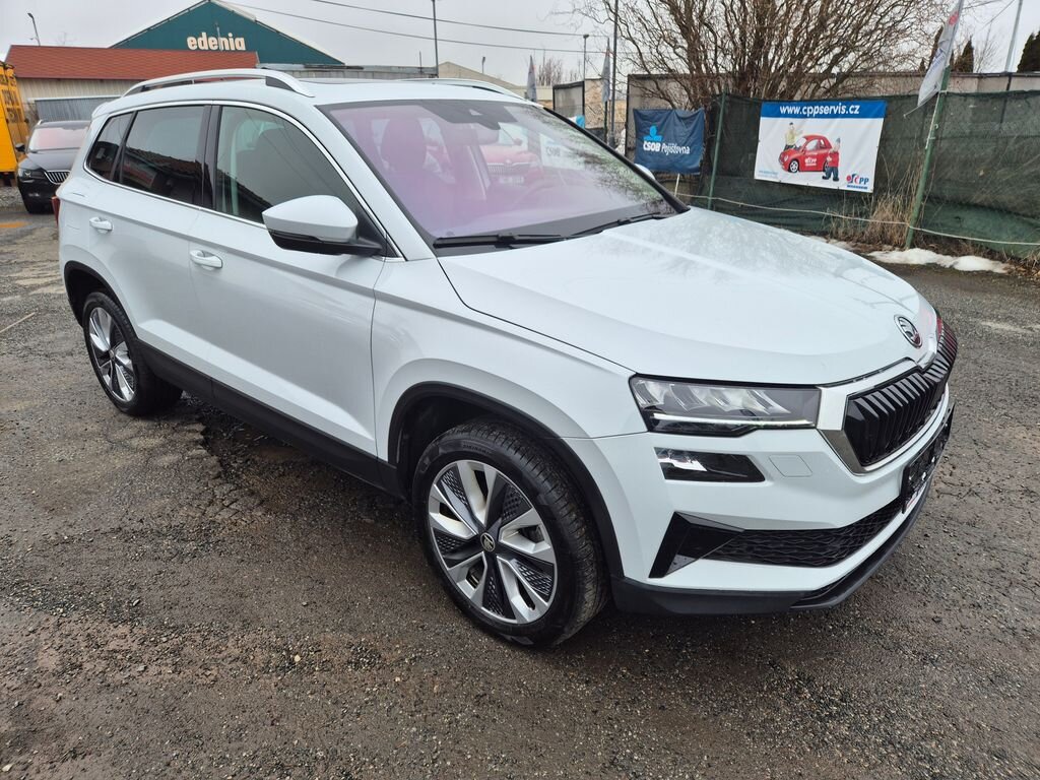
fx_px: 691
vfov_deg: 58.9
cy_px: 390
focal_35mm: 23
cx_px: 520
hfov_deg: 73.9
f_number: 1.8
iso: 25
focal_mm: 5.4
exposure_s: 1/315
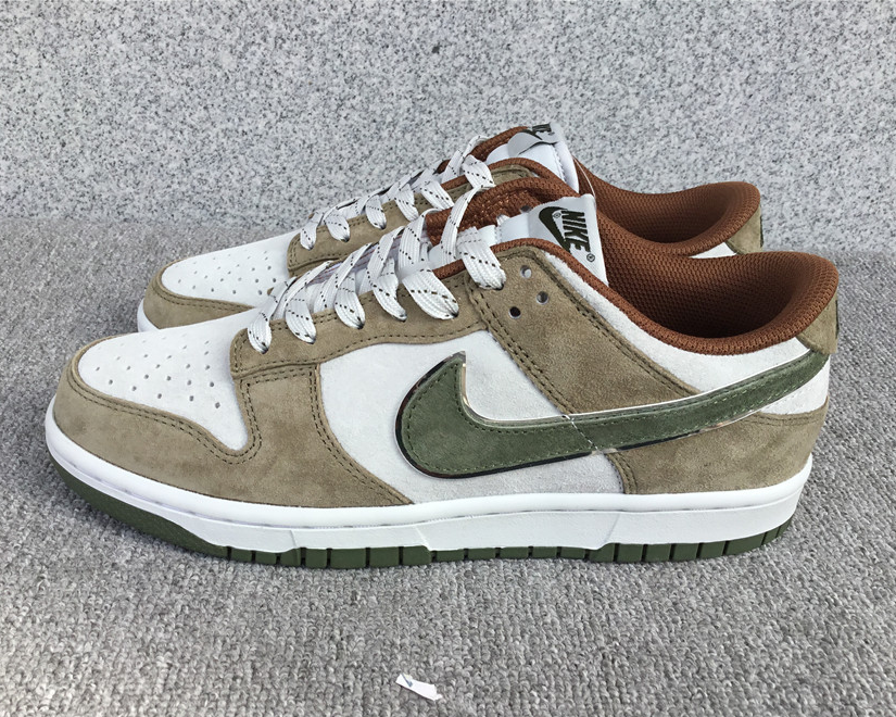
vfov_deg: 44.5
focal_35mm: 33
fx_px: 875
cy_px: 366
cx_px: 441
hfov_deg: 54.2
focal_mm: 3.3
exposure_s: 1/570
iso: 25
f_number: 2.4
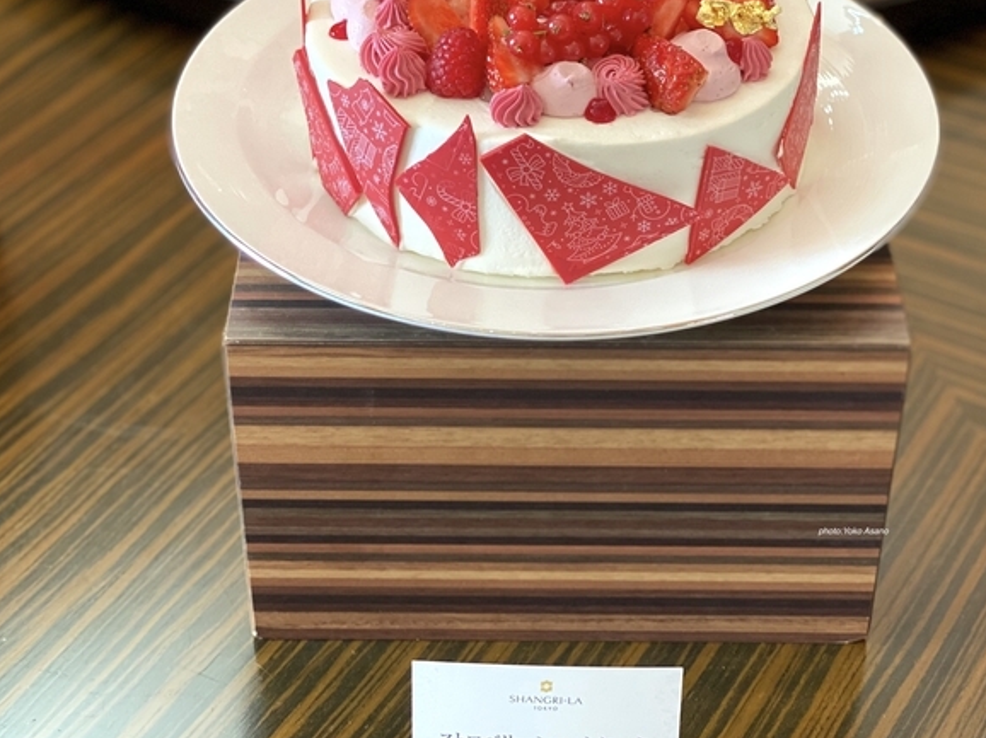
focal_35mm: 72
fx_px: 2050
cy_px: 310
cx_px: 524
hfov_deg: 27.0
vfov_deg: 20.4
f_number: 2
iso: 125
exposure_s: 1/33
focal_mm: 6
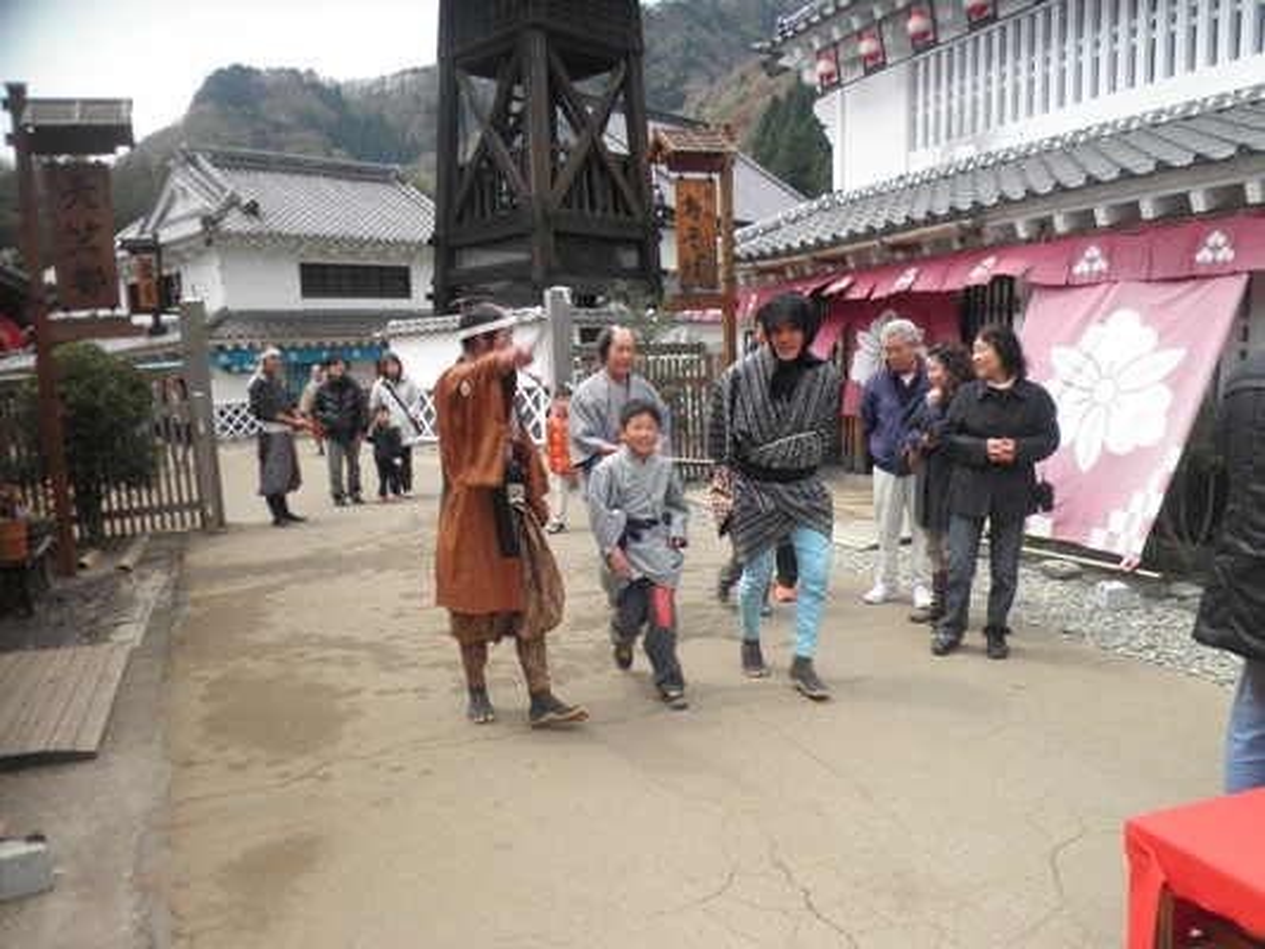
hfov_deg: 67.3
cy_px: 474
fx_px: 950
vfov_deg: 53.1
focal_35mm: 26
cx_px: 632
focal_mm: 4.7
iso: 64
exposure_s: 1/50
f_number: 7.9
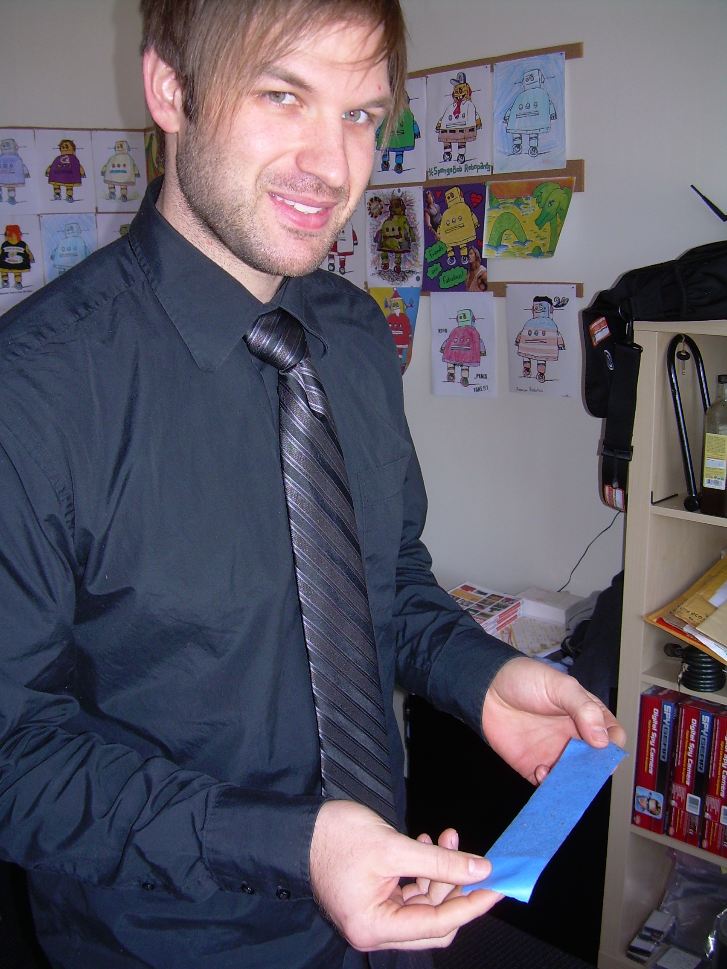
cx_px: 364
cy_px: 484
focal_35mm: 38
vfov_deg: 49.0
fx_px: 1064
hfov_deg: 37.7
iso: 50
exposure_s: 1/60
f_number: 2.8
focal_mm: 6.3
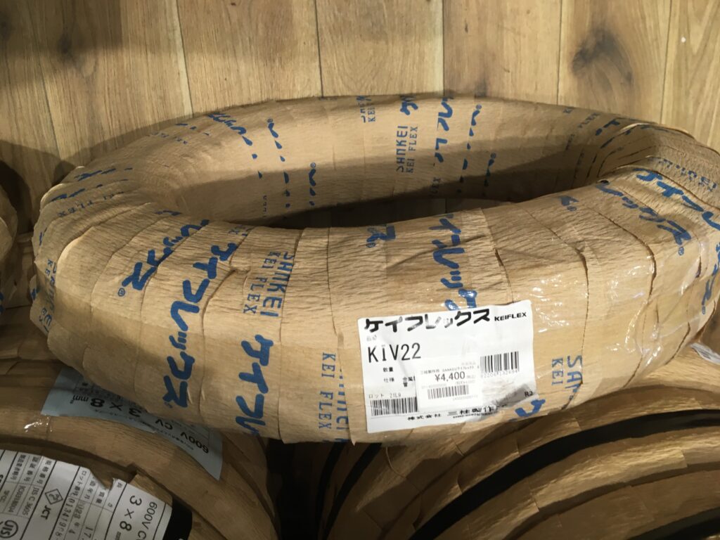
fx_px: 603
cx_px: 360
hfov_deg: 61.7
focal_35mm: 29
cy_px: 270
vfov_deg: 48.2
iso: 64
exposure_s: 1/30
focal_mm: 4.15
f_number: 2.2
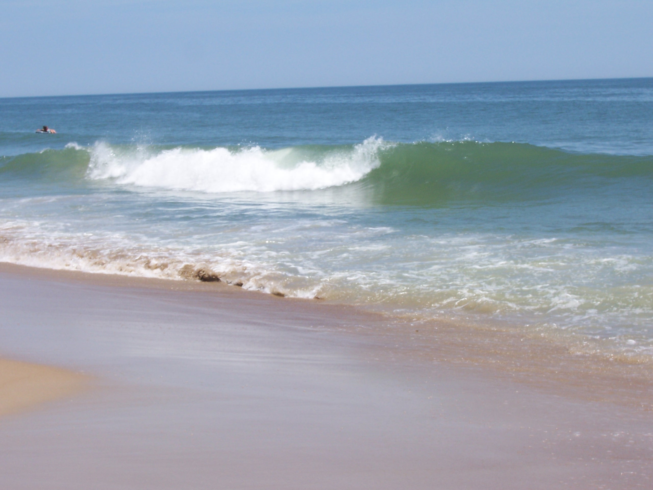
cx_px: 326
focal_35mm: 102
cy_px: 245
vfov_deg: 14.5
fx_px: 1924
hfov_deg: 19.3
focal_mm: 16.8
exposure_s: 1/250
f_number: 9.5
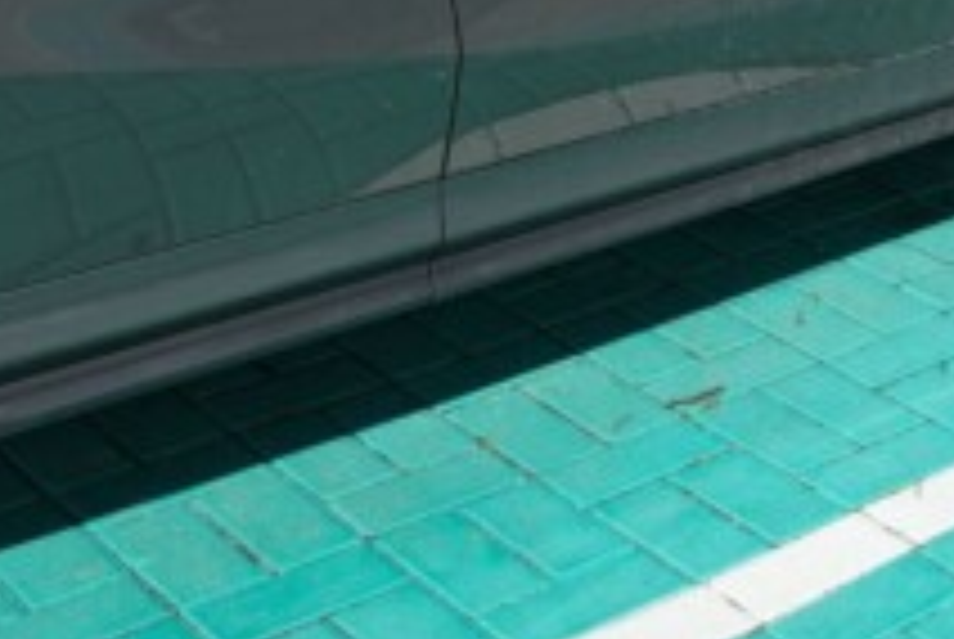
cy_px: -353
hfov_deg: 21.1
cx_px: 1174
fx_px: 2362
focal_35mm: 89
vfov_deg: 14.3
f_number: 5.6
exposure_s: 1/1250
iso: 320
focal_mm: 18
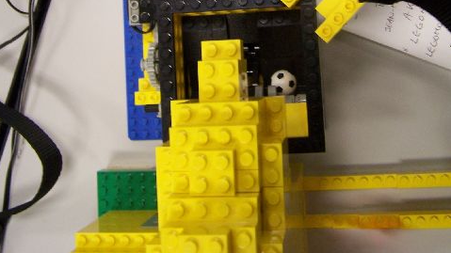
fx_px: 669
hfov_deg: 37.2
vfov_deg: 20.2
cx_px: 224
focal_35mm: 56
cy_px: -44
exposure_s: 1/20
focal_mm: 6.3
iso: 140
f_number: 2.8
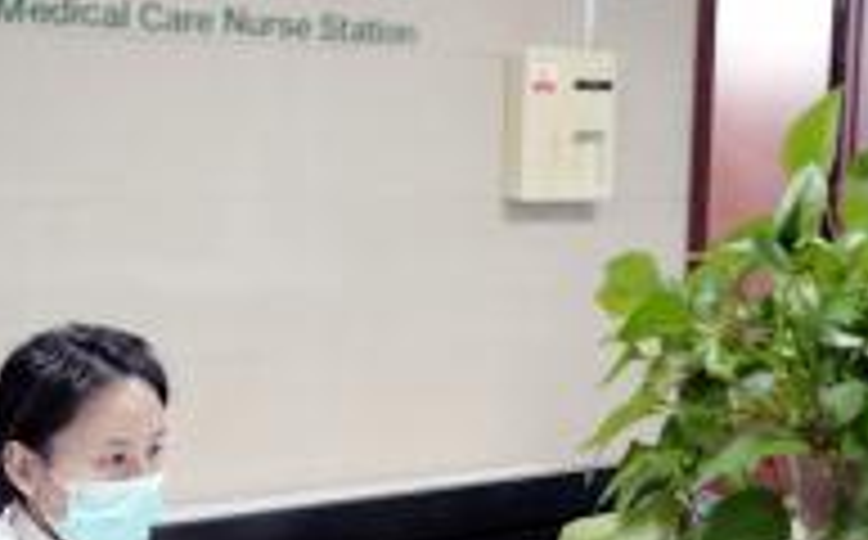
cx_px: 450
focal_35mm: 72
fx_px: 1701
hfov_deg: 28.6
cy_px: 263
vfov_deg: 18.0
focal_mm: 34
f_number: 2.8
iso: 5000
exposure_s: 1/400
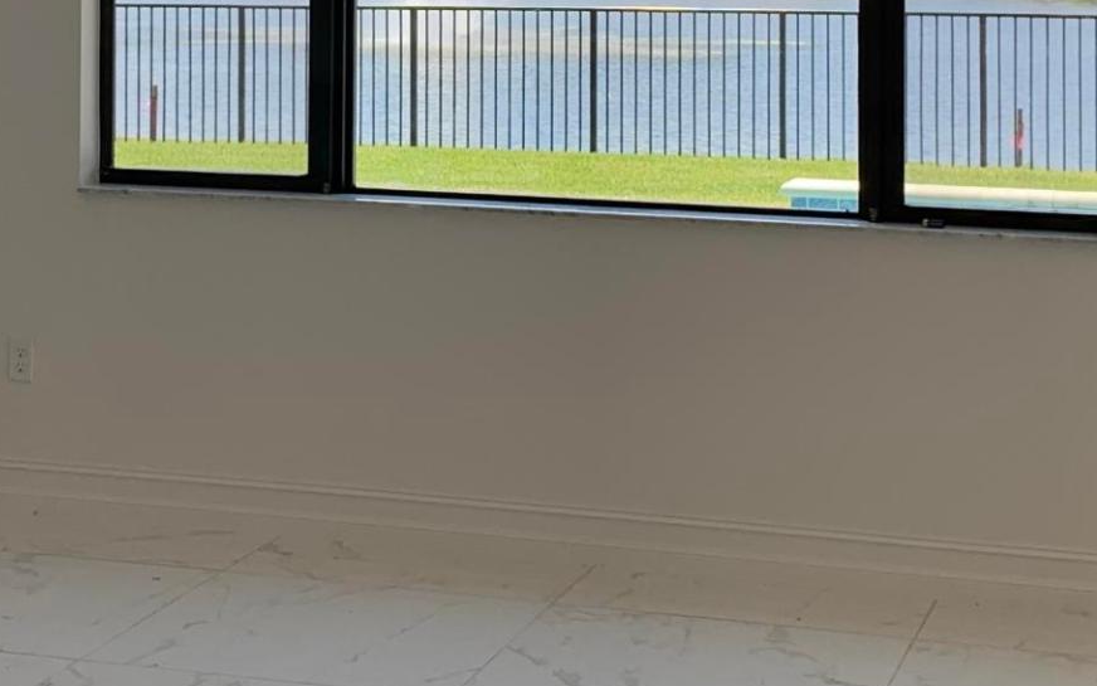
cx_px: 374
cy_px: -81
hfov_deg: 22.7
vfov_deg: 14.0
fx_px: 2721
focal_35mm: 91
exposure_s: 1/338
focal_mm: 4.25
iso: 25
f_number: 1.8
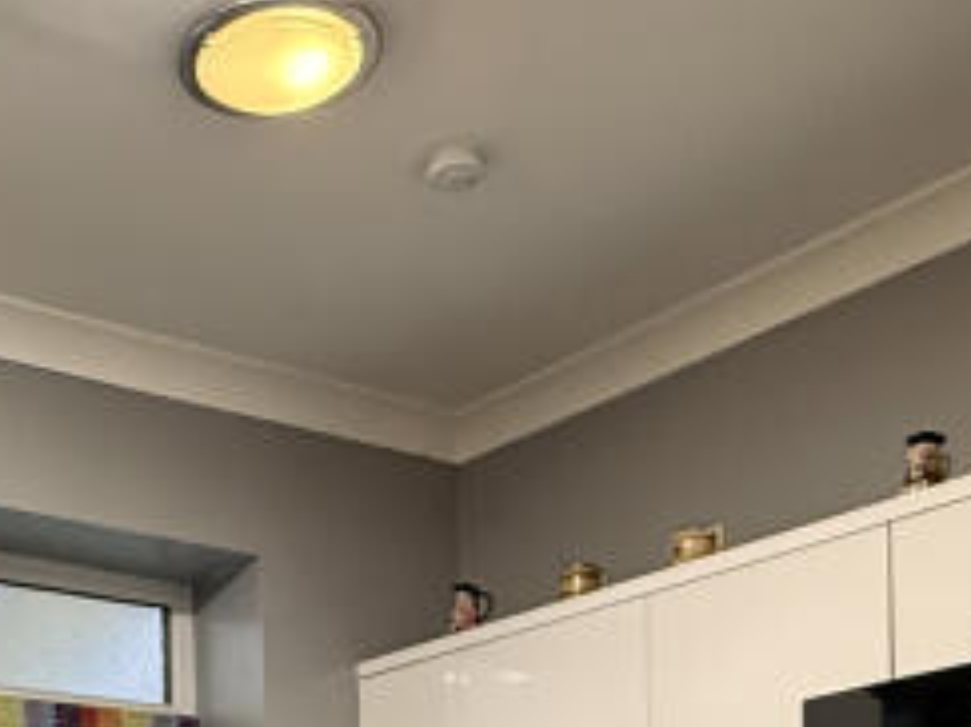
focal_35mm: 59
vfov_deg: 21.3
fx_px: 1654
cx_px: 72
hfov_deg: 31.0
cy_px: 1055
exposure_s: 1/100
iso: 640
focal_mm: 2.22
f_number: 2.2
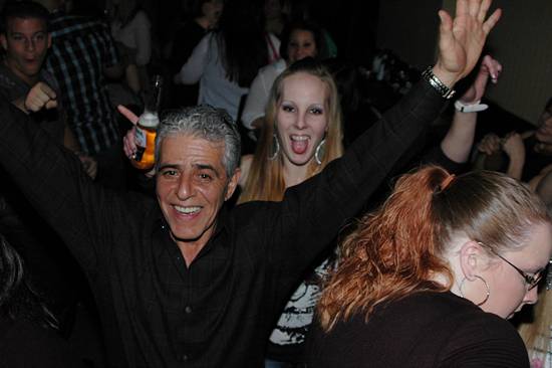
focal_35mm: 42
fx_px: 644
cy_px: 184
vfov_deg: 31.9
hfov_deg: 46.4
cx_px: 276
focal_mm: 28
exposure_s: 1/60
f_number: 5
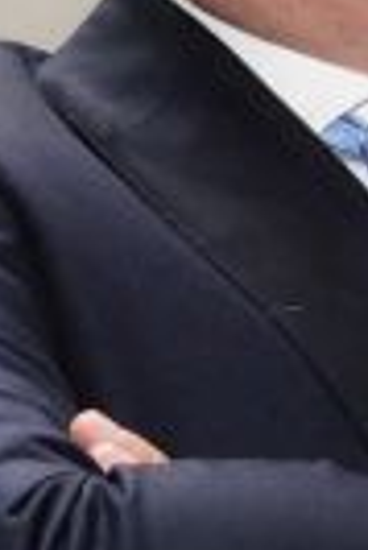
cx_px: 575
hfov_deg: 4.1
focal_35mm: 336
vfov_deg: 6.1
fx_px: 5138
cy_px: 134
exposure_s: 1/160
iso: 6400
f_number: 7.1
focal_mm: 56
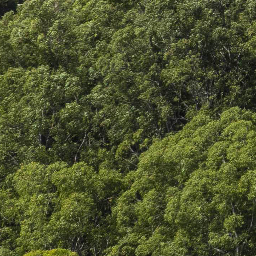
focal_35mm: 156
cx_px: 863
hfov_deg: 8.5
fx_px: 1305
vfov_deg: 10.7
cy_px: -155
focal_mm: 12.29
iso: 100
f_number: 5.6
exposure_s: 1/500
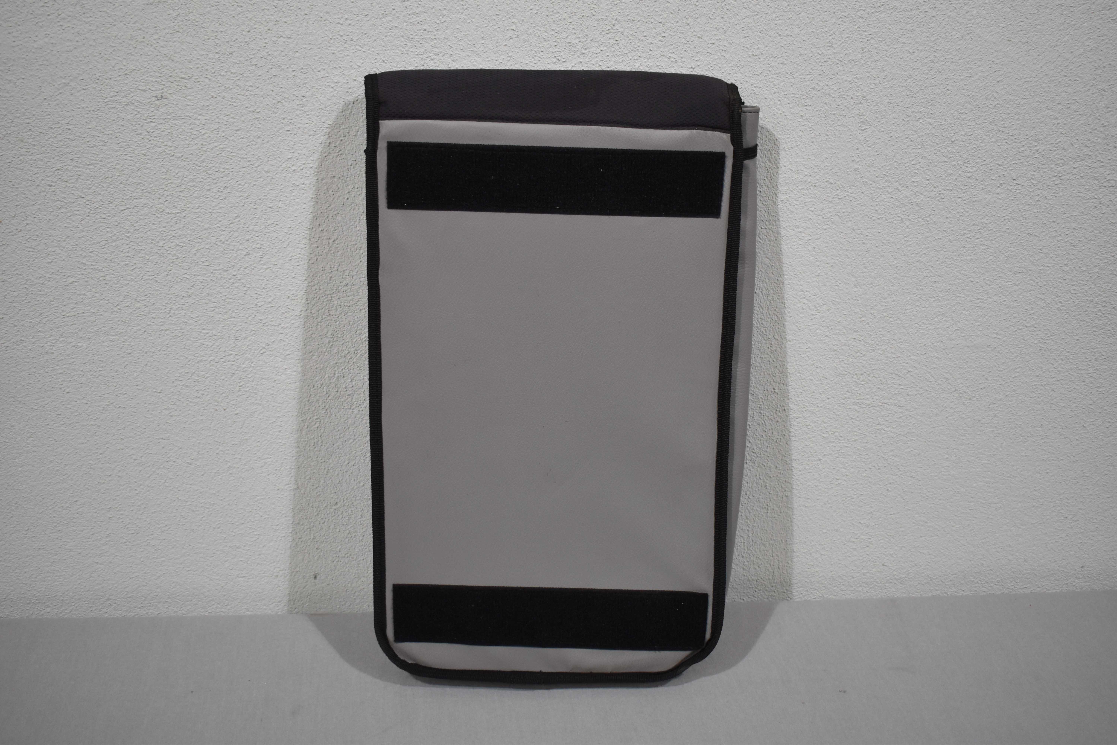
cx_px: 558
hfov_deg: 49.6
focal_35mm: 39
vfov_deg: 34.2
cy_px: 372
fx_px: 1210
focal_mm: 26
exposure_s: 1/250
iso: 640
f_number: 4
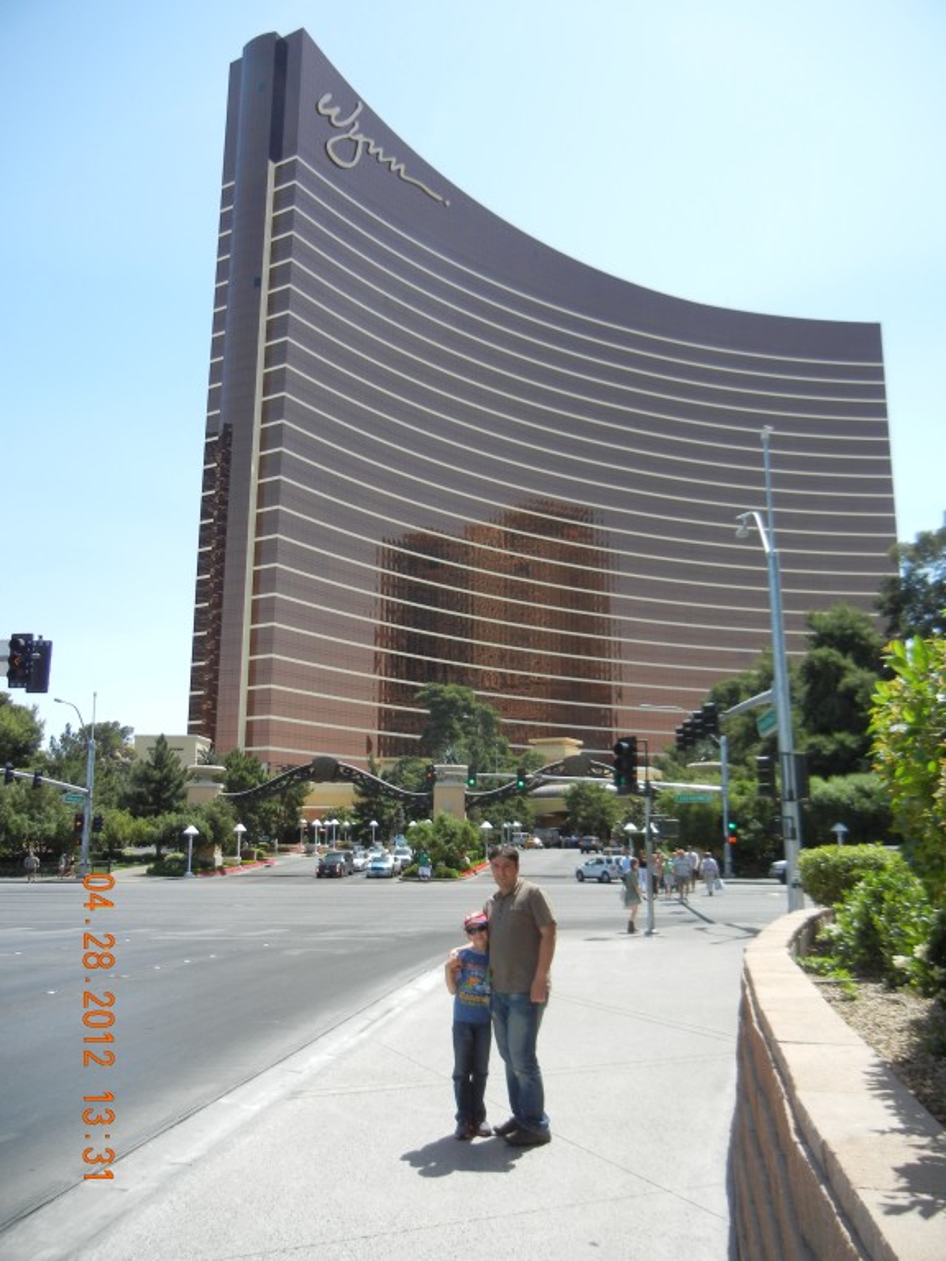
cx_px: 473
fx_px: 1093
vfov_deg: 60.0
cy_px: 630
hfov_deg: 46.8
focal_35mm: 30
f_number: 3.5
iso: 160
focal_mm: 5.4
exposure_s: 1/920
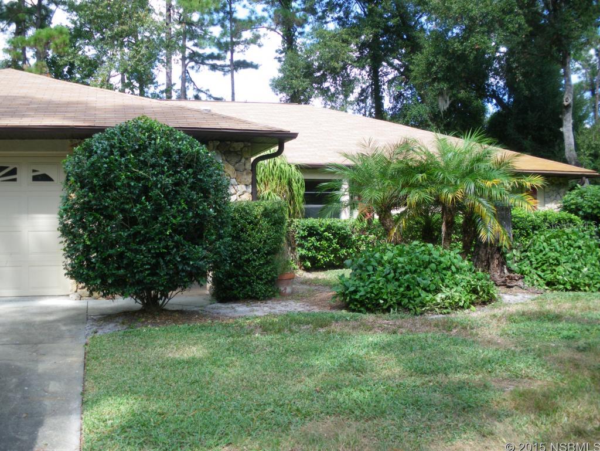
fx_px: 624
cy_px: 226
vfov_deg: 39.7
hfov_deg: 51.3
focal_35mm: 36
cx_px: 300
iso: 100
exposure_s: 1/200
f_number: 3.5
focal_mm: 6.3
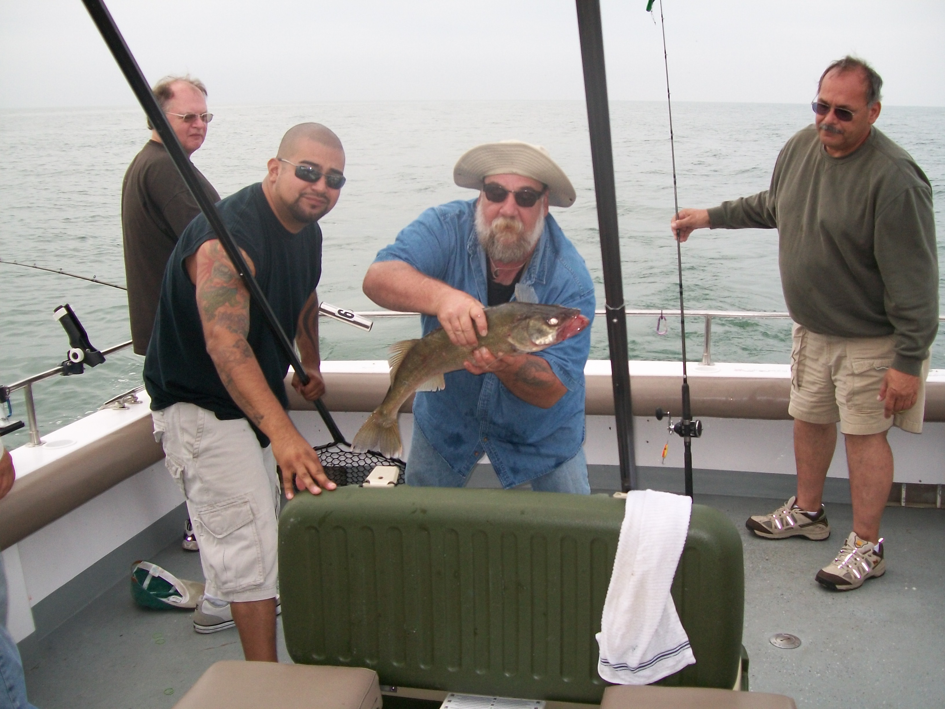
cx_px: 472
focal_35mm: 36
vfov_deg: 39.7
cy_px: 354
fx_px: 983
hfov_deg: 51.4
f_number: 2.7
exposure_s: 1/640
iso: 80
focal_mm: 6
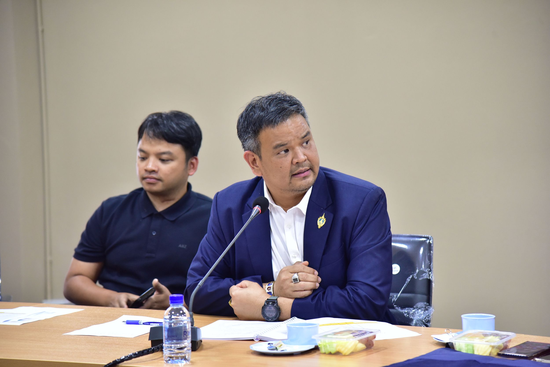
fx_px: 1834
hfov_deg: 17.1
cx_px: 275
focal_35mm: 120
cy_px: 184
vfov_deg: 11.4
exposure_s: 1/100
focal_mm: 120
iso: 2500
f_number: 4
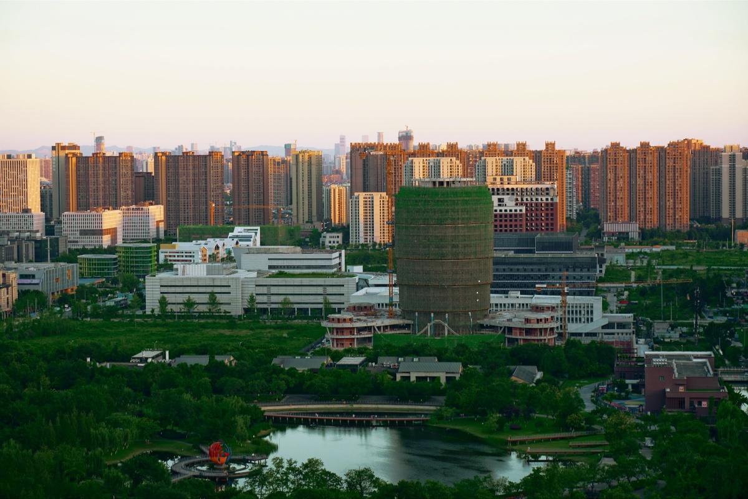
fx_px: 1714
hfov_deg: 24.6
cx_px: 374
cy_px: 250
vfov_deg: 16.6
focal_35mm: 82
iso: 100
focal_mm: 55
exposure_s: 1/125
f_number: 4
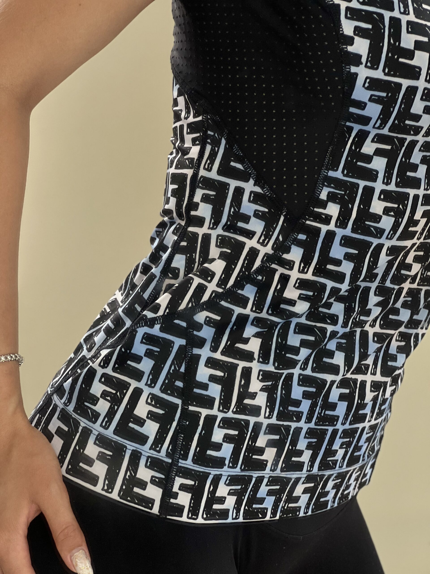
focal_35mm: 77
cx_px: 215
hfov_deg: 19.1
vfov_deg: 25.3
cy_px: 287
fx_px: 1275
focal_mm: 9
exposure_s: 1/121
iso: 125
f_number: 2.8
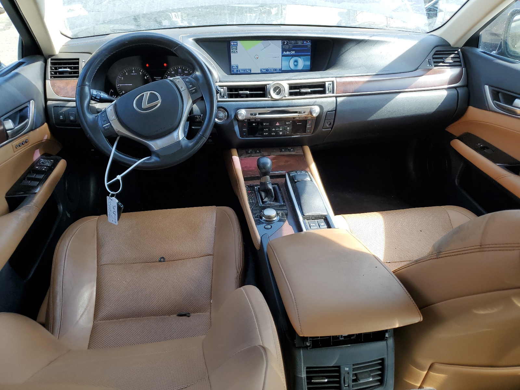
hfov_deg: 67.3
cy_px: 195
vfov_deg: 53.1
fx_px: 391
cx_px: 260
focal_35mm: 26
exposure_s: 1/250
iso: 50
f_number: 1.5
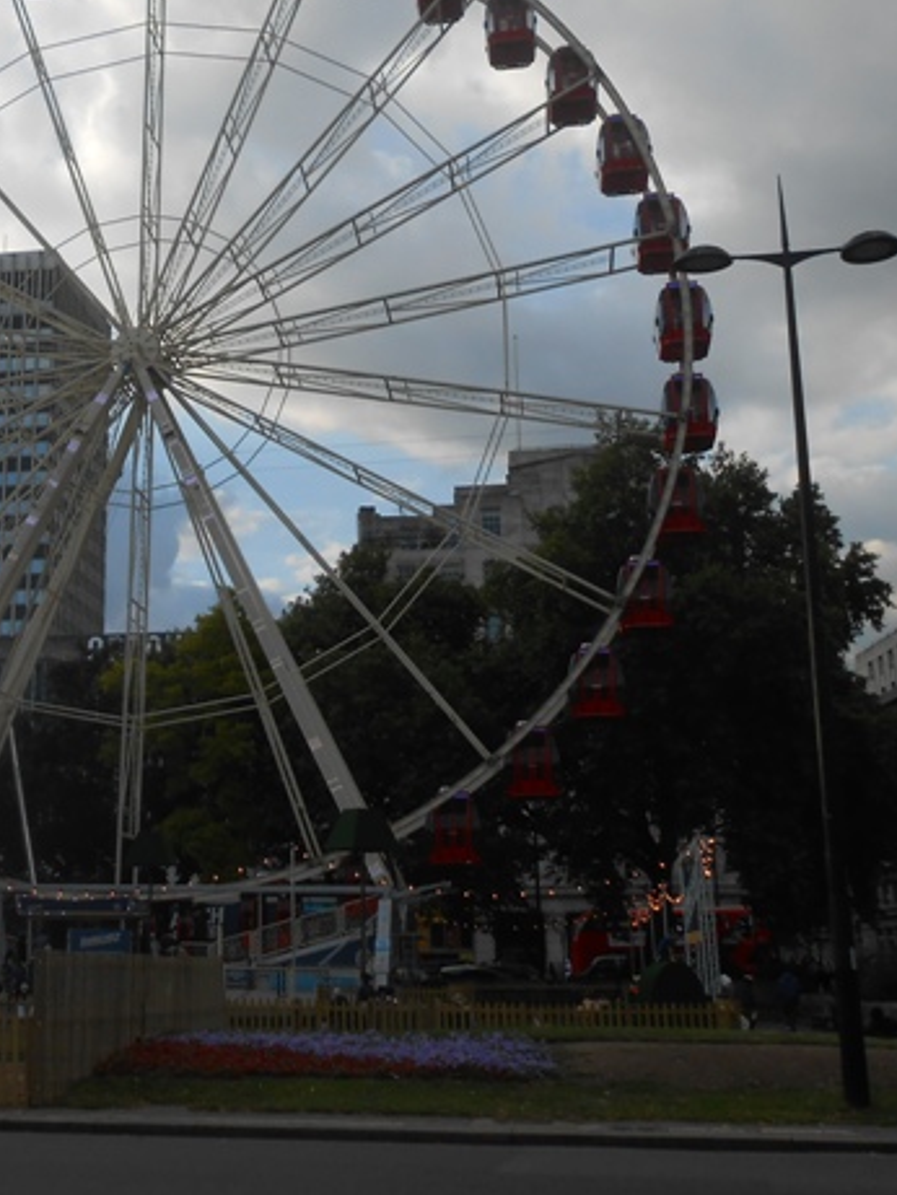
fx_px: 1727
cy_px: 490
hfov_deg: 28.6
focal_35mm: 50
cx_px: 192
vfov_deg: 38.1
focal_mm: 5.3
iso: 80
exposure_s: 1/640
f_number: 3.8
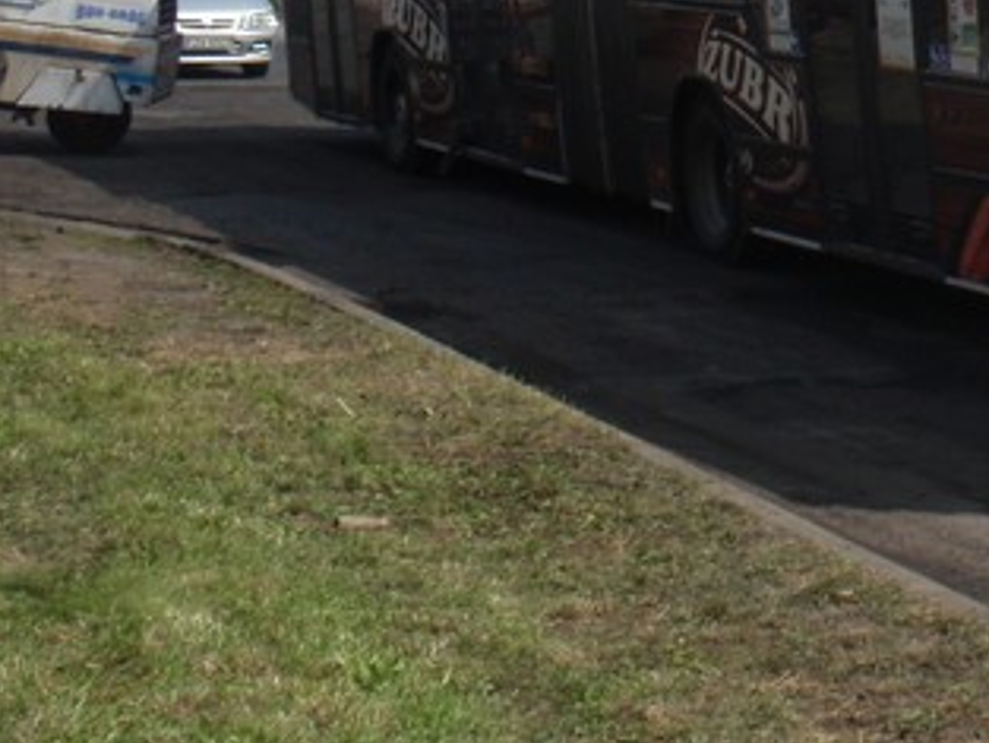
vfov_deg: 12.4
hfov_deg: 16.2
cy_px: -264
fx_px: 3287
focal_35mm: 115
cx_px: 1286
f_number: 3.9
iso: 64
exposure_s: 1/500
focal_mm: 7.25
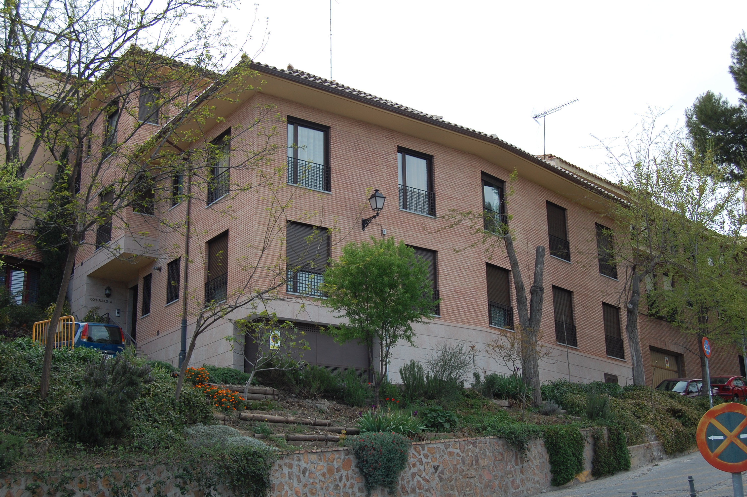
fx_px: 995
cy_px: 248
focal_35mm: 48
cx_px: 374
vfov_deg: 28.0
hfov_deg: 41.1
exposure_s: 1/200
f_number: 7.1
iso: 200
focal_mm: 32
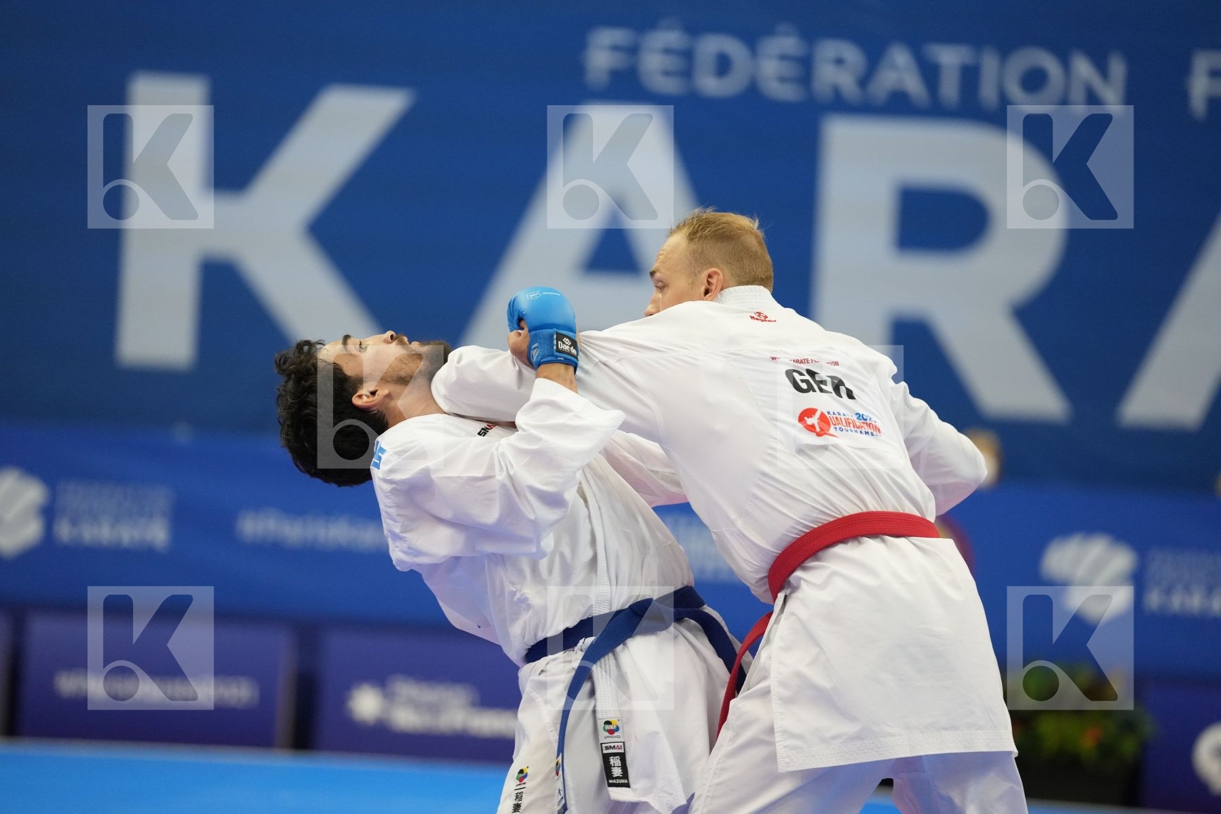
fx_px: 6511
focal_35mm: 192
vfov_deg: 7.2
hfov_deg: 10.7
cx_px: 610
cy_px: 407
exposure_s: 1/1000
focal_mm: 192
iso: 3200
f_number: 2.8
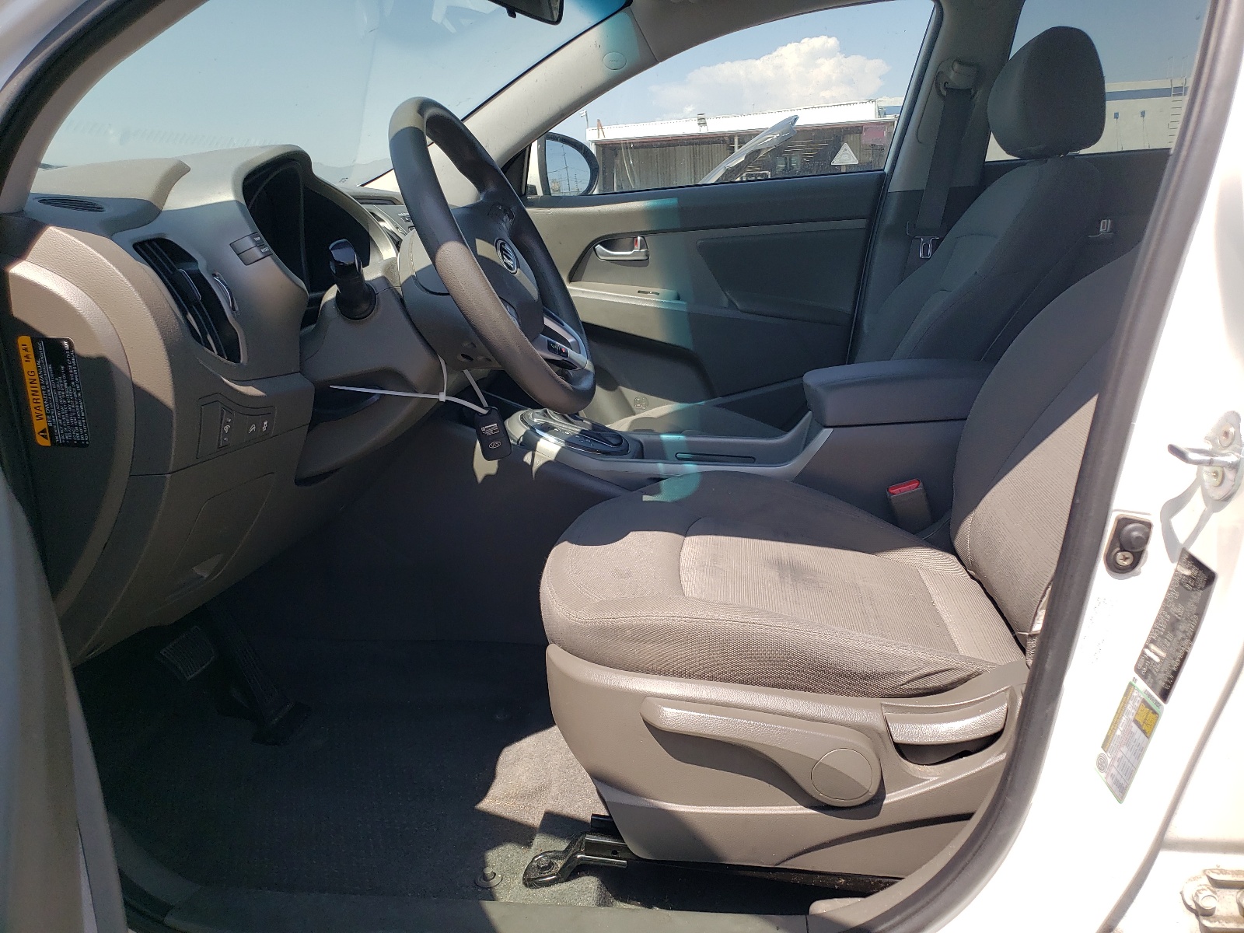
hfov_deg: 67.3
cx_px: 622
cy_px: 466
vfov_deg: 53.1
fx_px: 934
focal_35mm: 26
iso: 50
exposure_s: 1/1429
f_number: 1.5
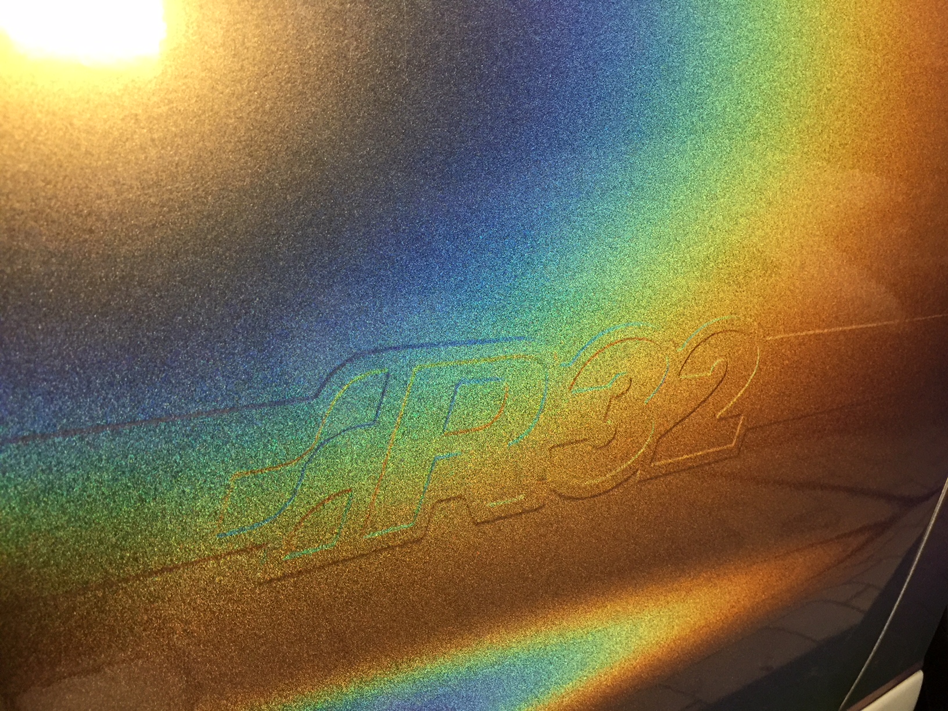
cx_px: 474
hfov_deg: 61.7
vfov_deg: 48.2
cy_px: 356
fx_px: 794
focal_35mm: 29
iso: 100
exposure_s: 1/17
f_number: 2.2
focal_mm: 4.15
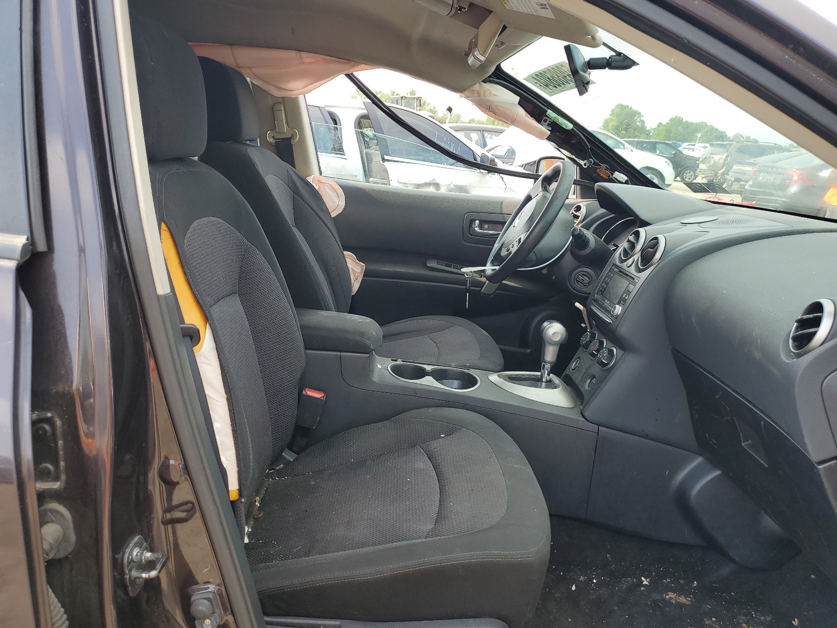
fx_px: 629
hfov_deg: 67.3
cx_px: 418
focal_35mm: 26
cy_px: 314
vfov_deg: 53.1
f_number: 1.5
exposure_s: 1/435
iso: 50
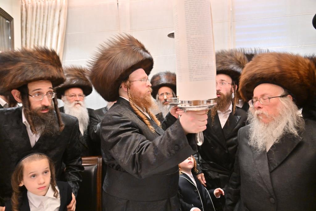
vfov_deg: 53.1
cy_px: 106
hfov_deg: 73.7
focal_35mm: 24
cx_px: 158
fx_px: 211
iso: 1600
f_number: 4
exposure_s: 1/200
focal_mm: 24
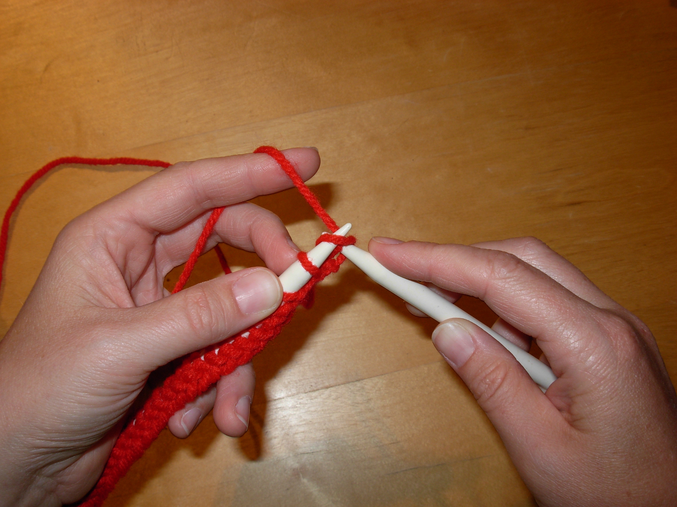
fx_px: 743
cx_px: 338
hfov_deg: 49.0
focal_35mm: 38
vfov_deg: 37.7
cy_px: 254
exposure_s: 1/22.6
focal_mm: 6.3
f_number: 4.9
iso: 79
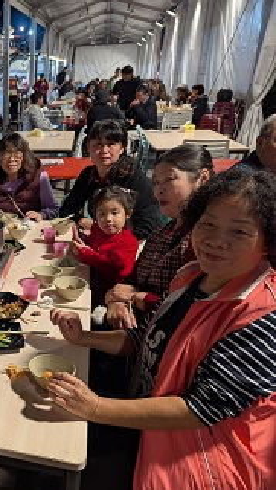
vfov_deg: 56.6
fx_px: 455
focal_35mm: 35
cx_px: -50
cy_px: 245
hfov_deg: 29.4
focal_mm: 6.81
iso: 271
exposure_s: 1/60
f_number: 1.85
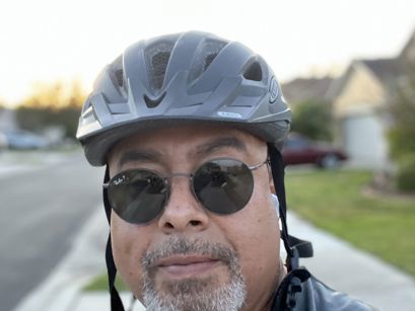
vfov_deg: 33.6
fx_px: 516
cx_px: 207
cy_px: 167
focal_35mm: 43
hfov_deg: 43.8
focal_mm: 2.71
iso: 400
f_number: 2.2
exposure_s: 1/30
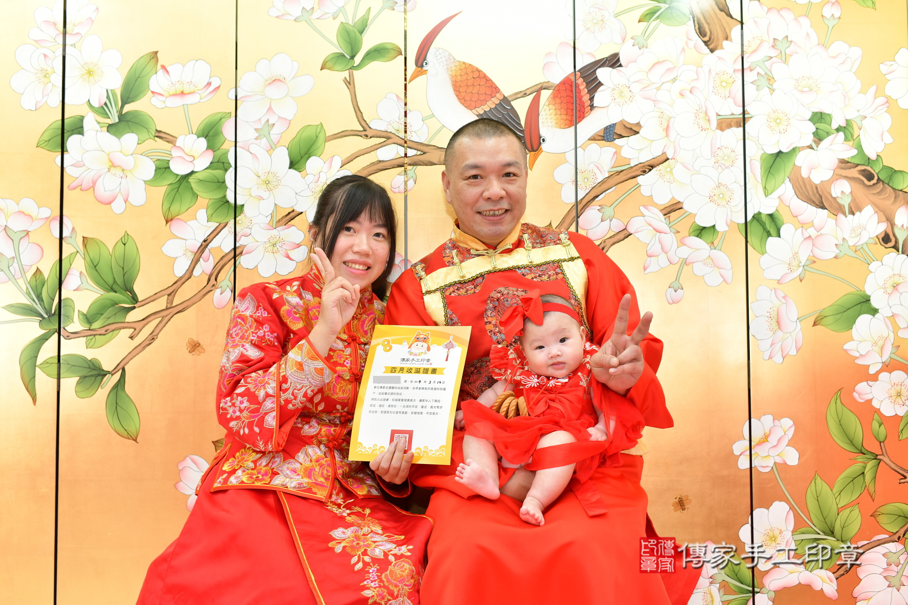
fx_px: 883
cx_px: 454
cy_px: 302
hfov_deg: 54.4
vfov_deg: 37.9
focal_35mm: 35
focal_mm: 35
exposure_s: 1/200
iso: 800
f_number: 4.5
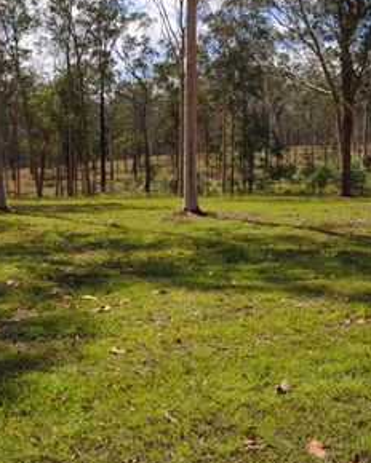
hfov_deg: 36.4
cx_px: 163
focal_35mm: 41
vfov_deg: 44.8
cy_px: 226
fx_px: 563
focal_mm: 18
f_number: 8
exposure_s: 1/250
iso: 100
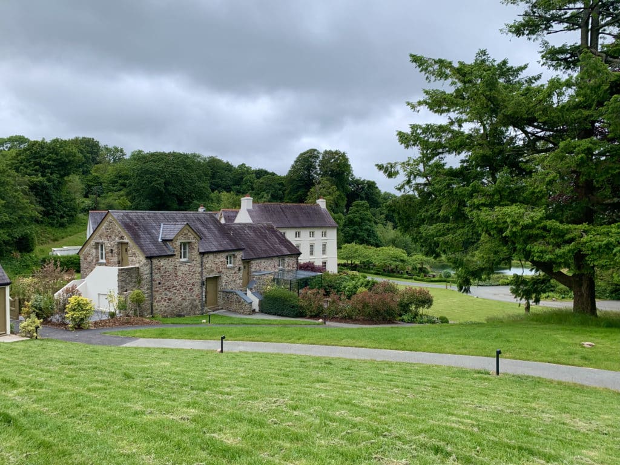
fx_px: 466
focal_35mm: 26
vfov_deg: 53.1
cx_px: 310
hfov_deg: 67.3
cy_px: 232
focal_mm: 4.25
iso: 25
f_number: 1.8
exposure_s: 1/815
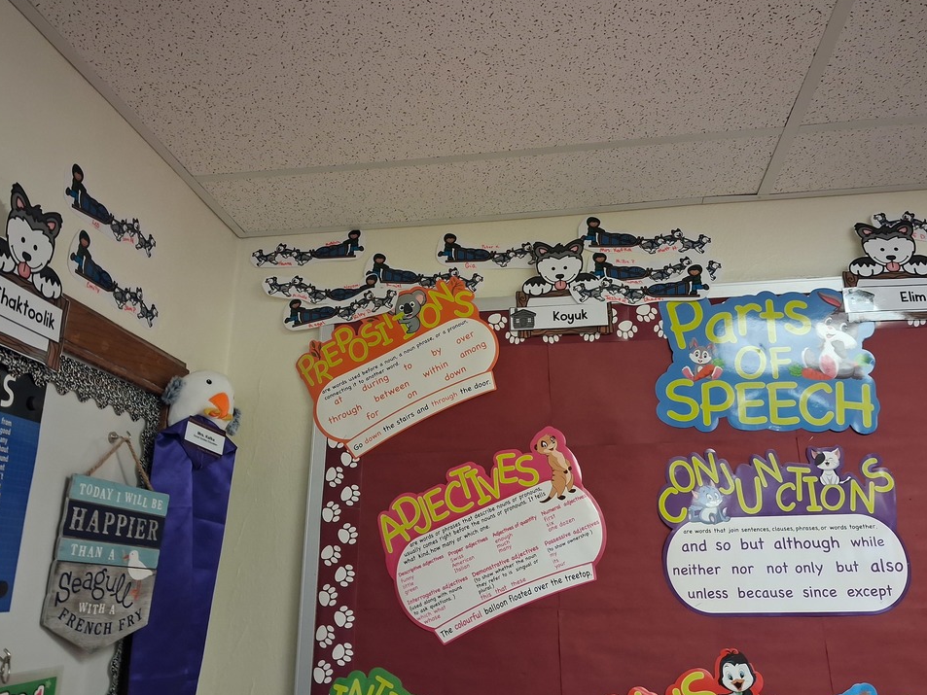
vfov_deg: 48.2
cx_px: 453
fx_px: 777
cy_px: 328
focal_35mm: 29
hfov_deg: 61.6
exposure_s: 1/60
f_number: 1.8
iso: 500
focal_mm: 4
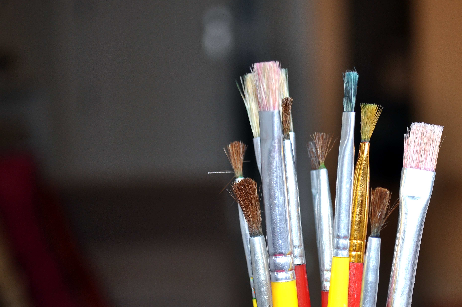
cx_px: 342
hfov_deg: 22.2
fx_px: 1166
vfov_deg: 15.0
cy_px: 176
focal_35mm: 91
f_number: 5.6
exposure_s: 1/30
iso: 200
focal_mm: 40
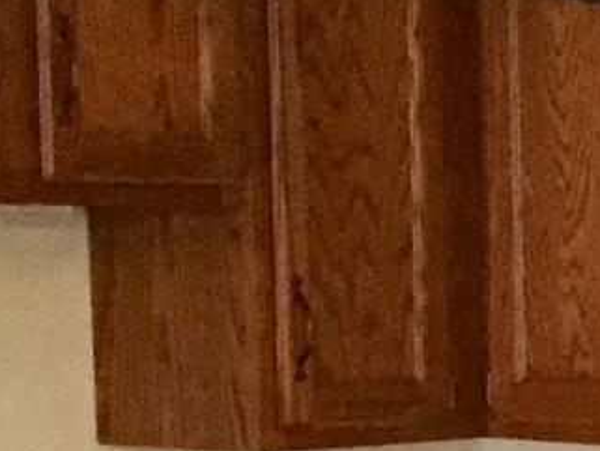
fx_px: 3208
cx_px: 1011
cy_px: 580
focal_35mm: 185
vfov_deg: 7.9
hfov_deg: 10.2
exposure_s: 1/15
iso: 320
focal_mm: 4.15
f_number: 2.2
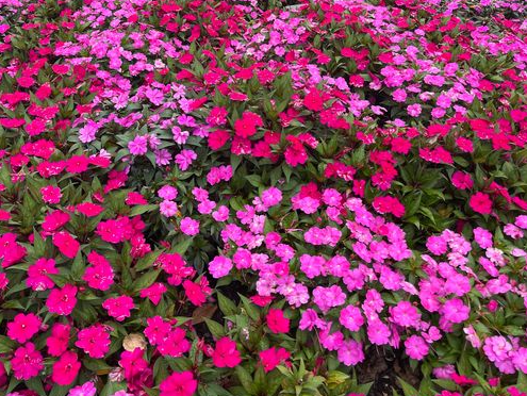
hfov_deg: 52.6
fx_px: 533
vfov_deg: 39.5
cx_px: 262
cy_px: 92
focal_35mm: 35
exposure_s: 1/83
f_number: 1.6
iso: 125
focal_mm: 5.1
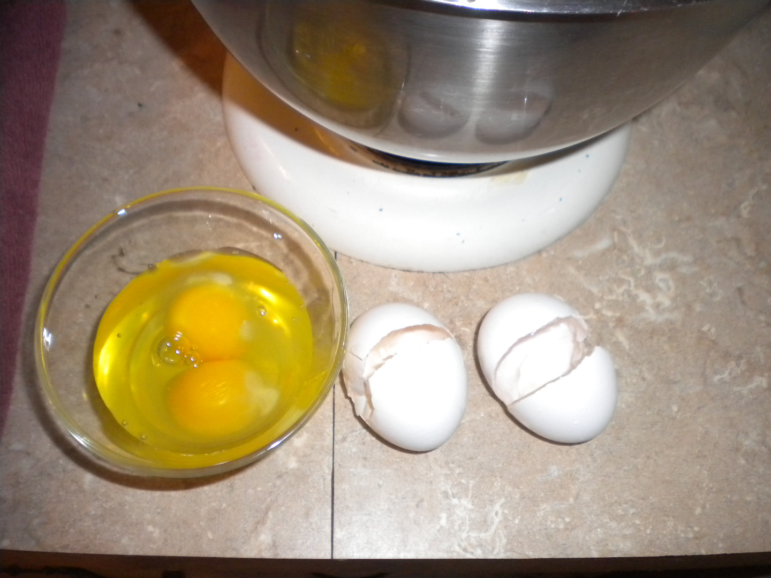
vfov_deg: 40.7
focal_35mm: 35
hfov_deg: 52.6
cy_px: 289
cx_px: 386
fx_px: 780
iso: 400
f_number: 3.1
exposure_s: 1/30
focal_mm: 6.3
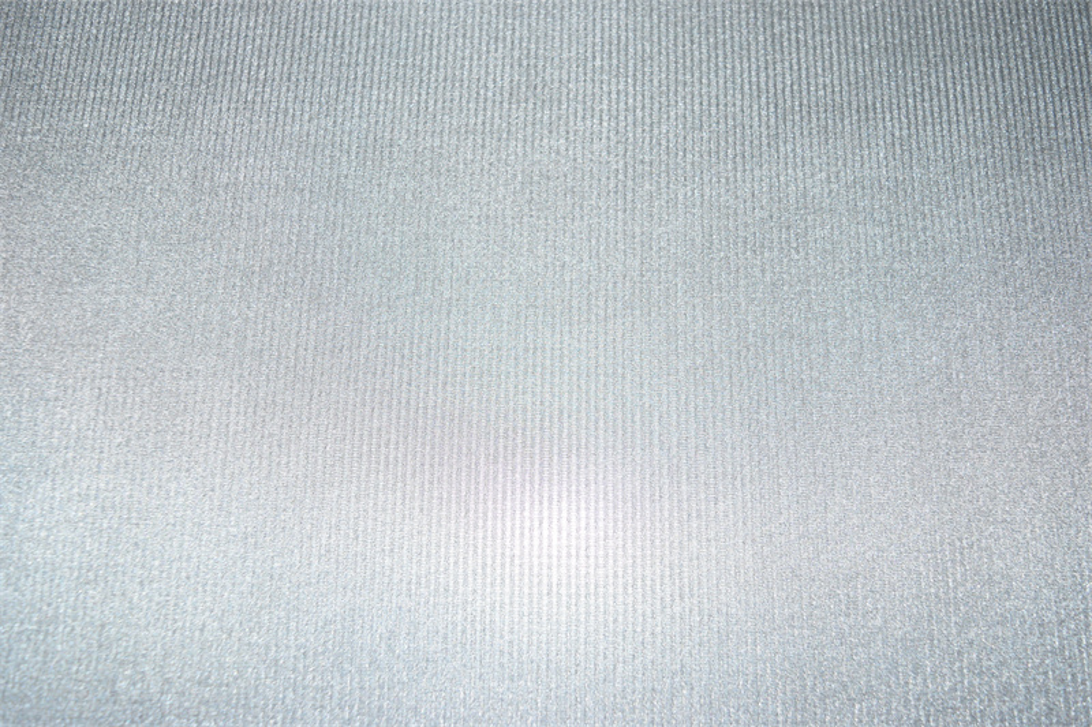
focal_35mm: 38
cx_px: 546
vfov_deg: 35.5
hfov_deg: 51.3
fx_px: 1137
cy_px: 364
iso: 200
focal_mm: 25
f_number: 4.5
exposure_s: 1/200
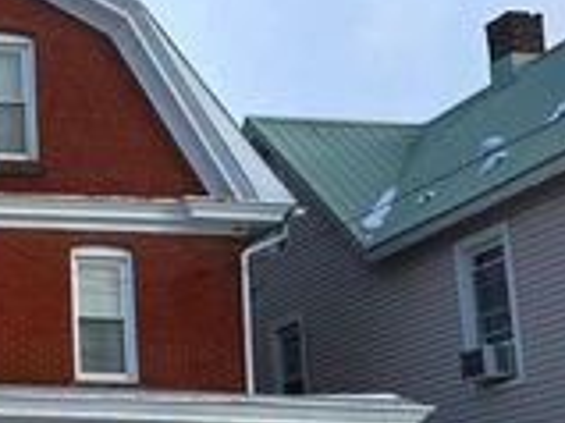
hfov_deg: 20.8
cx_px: -245
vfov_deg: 17.8
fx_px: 1337
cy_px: 357
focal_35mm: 82
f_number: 1.5
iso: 50
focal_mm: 5.7
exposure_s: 1/2915
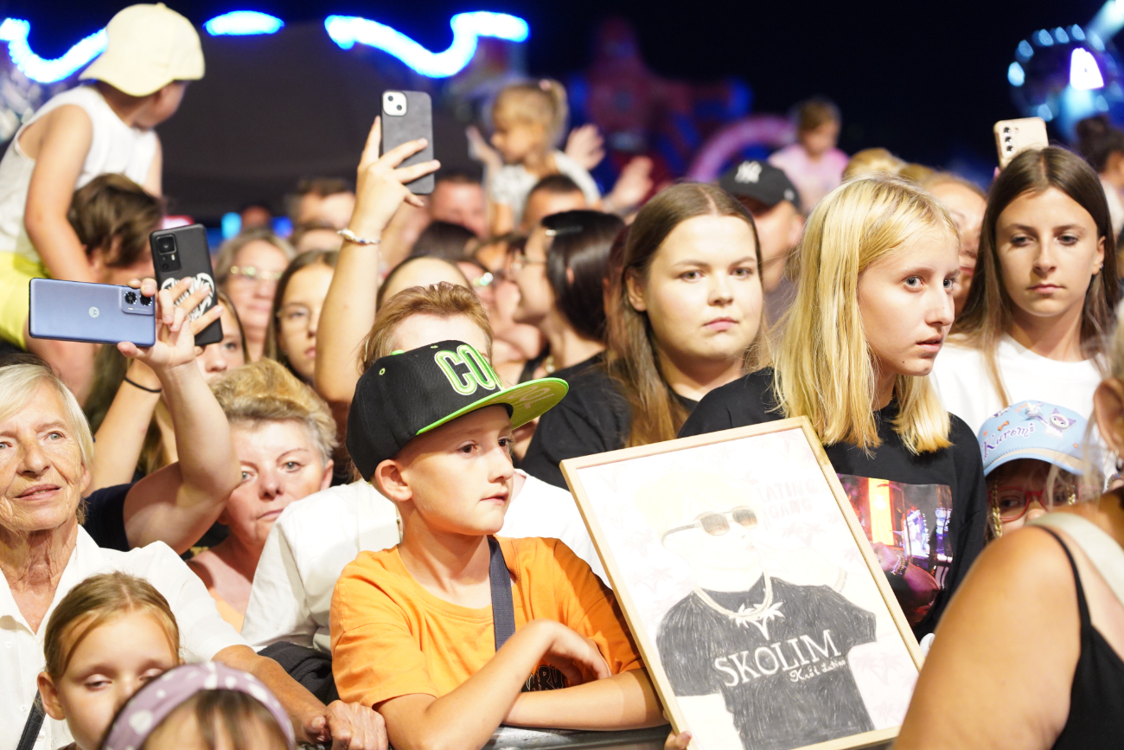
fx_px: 2841
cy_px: 375
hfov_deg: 22.4
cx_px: 562
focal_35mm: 91
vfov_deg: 15.0
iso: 4000
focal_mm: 91
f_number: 4
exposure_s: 1/100
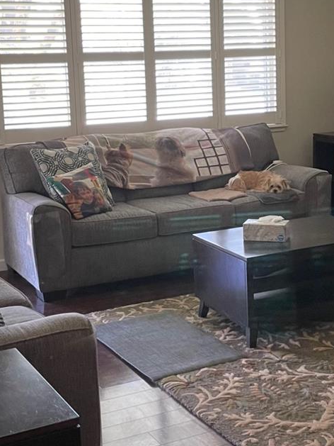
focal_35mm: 62
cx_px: 192
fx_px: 797
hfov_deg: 23.6
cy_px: 172
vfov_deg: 31.1
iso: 125
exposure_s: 1/60
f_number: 1.6
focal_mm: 4.2
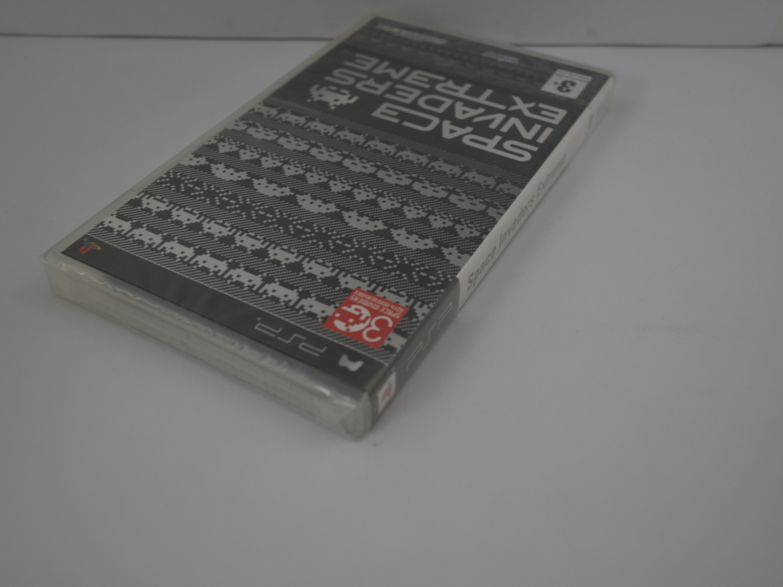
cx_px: 401
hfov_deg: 51.3
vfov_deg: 39.7
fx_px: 814
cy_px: 293
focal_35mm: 36
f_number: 4
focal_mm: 22
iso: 400
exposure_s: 1/30
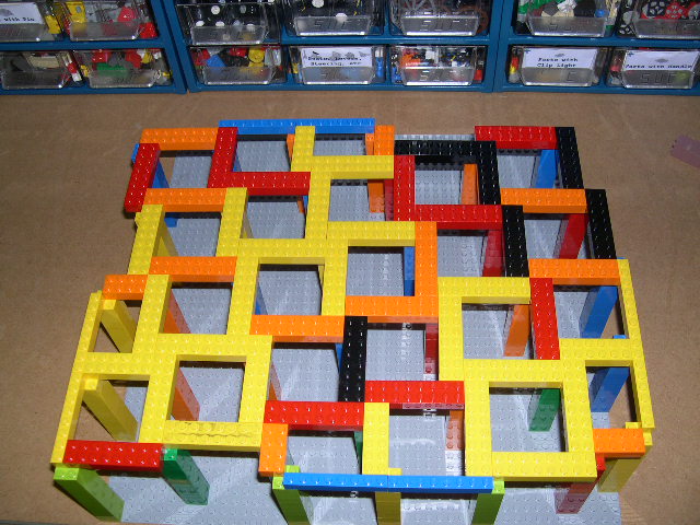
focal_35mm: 38
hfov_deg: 49.0
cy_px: 262
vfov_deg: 37.7
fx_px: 768
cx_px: 350
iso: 100
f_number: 2.8
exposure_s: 1/60
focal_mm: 8
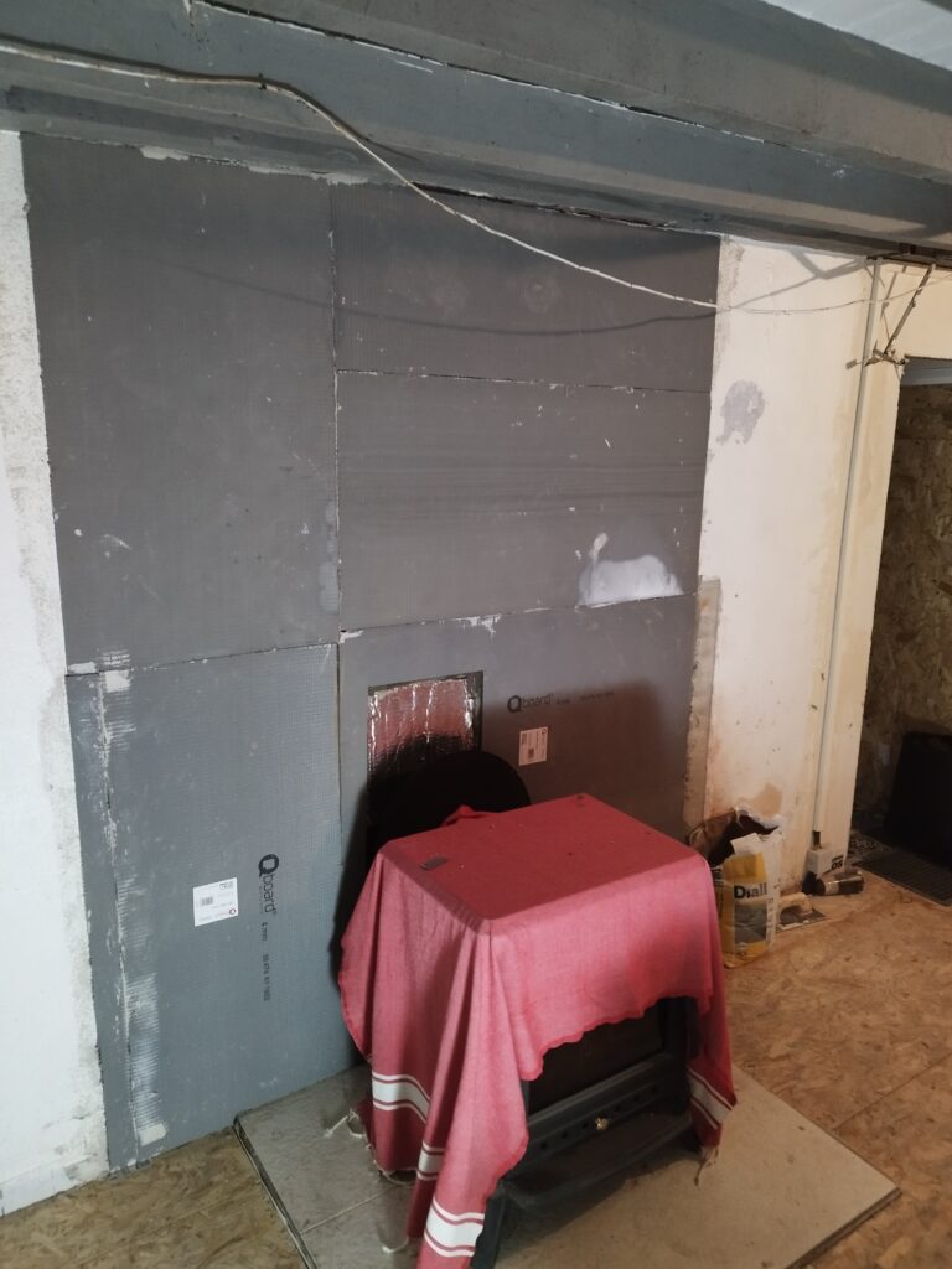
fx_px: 880
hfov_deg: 56.8
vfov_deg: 71.6
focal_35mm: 24
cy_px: 634
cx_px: 476
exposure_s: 1/25
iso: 1050
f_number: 1.89
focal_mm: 5.89
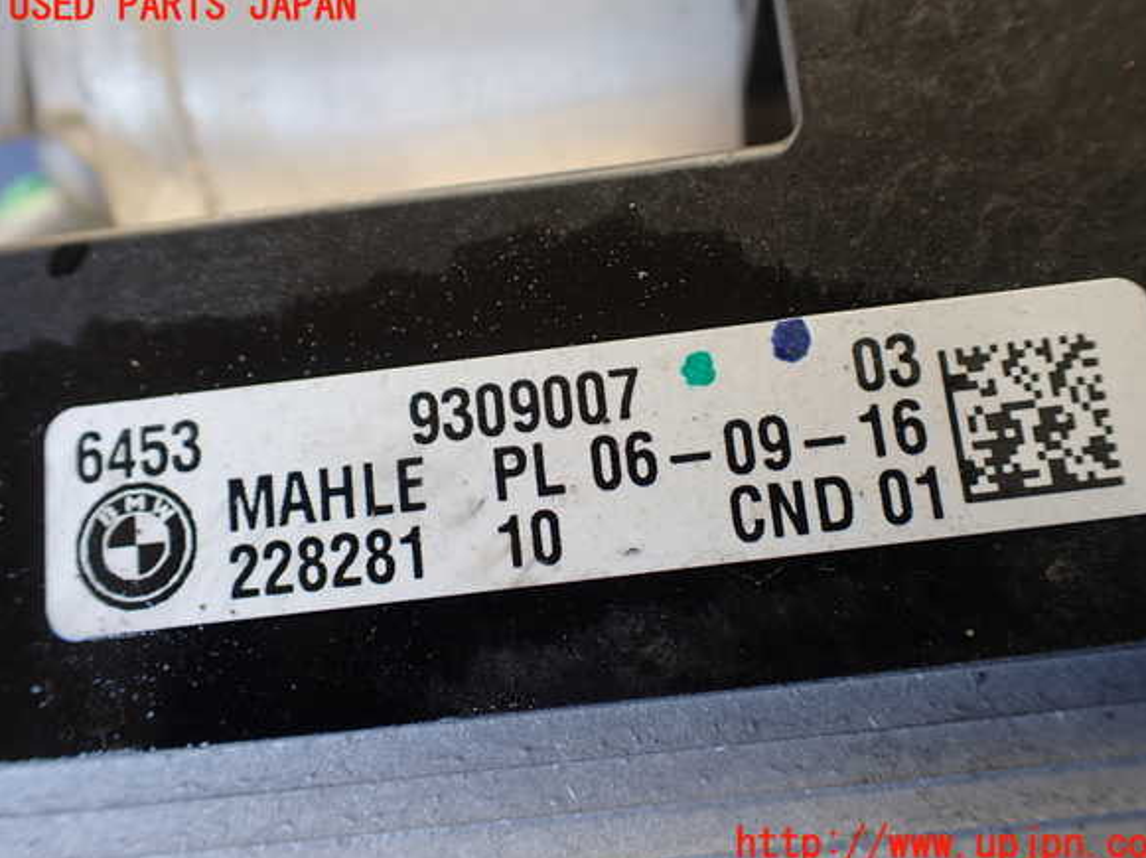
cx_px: 590
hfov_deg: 58.4
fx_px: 1026
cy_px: 426
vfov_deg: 45.4
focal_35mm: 31
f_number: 2.3
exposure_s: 1/160
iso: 100
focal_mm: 5.4
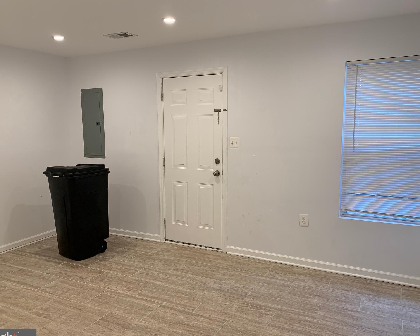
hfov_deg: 62.2
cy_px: 174
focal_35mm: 28
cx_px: 212
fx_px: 348
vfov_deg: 51.5
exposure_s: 1/60
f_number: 1.8
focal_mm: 4.25
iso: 64
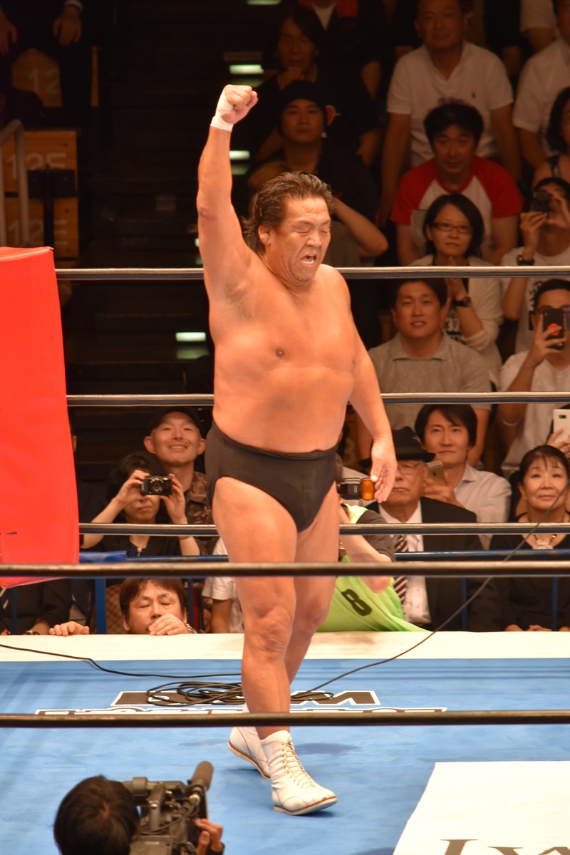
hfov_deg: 3.5
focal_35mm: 390
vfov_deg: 5.3
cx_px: 285
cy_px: 428
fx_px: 9262
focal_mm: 260
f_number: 5.6
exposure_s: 1/125
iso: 800
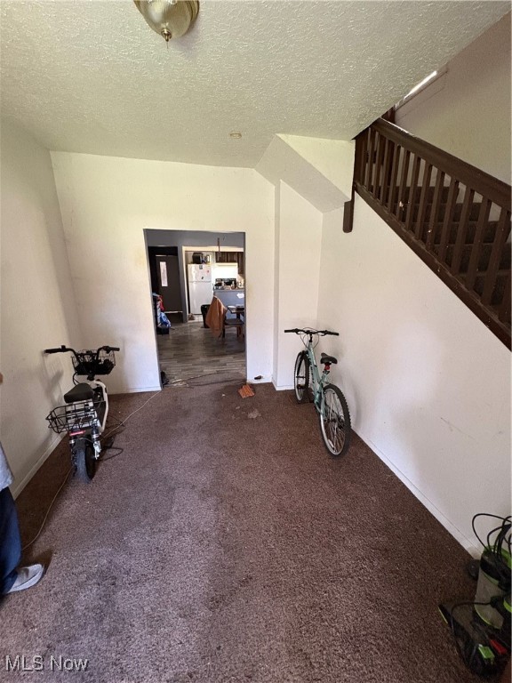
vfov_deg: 102.1
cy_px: 342
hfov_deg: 85.7
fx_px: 276
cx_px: 256
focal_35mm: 14
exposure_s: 1/60
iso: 800
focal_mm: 2.22
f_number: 2.2
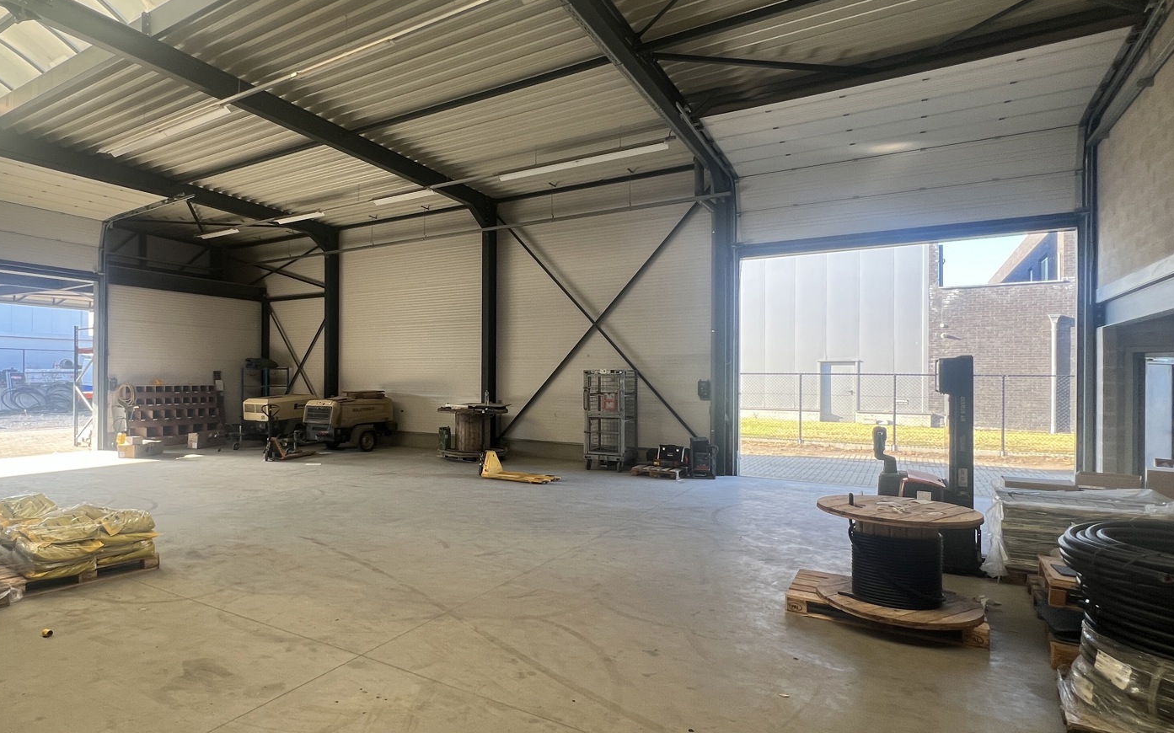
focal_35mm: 19
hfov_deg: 86.8
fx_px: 608
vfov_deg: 62.2
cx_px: 463
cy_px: 383
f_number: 1.8
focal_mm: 1.57
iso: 64
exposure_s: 1/99
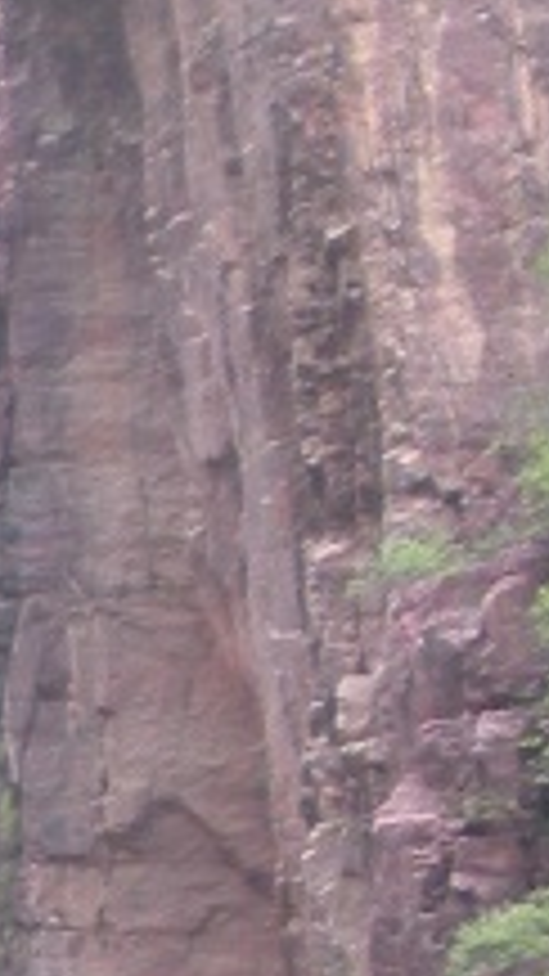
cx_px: -1480
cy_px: 1509
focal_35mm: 241
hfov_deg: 4.7
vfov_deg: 8.7
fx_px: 6239
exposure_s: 1/72
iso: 64
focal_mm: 6.3
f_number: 3.5
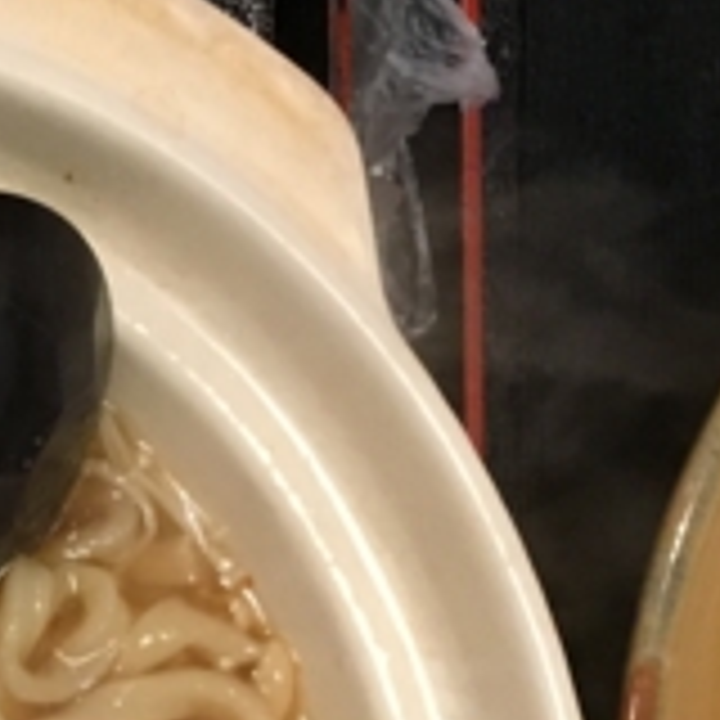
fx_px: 3012
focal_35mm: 128
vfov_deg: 12.9
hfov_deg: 12.8
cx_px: -405
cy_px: 1084
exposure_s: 1/30
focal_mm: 4.15
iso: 125
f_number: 2.2
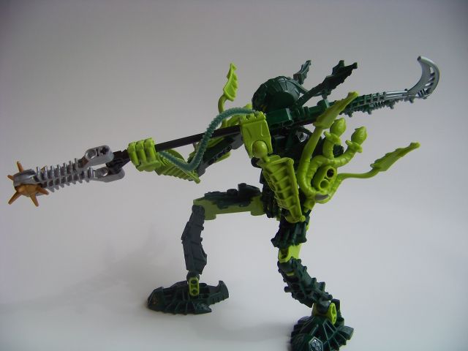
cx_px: 234
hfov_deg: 51.4
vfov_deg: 39.7
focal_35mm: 36
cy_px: 176
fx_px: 487
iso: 66
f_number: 2.8
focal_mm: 5.85
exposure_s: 1/400
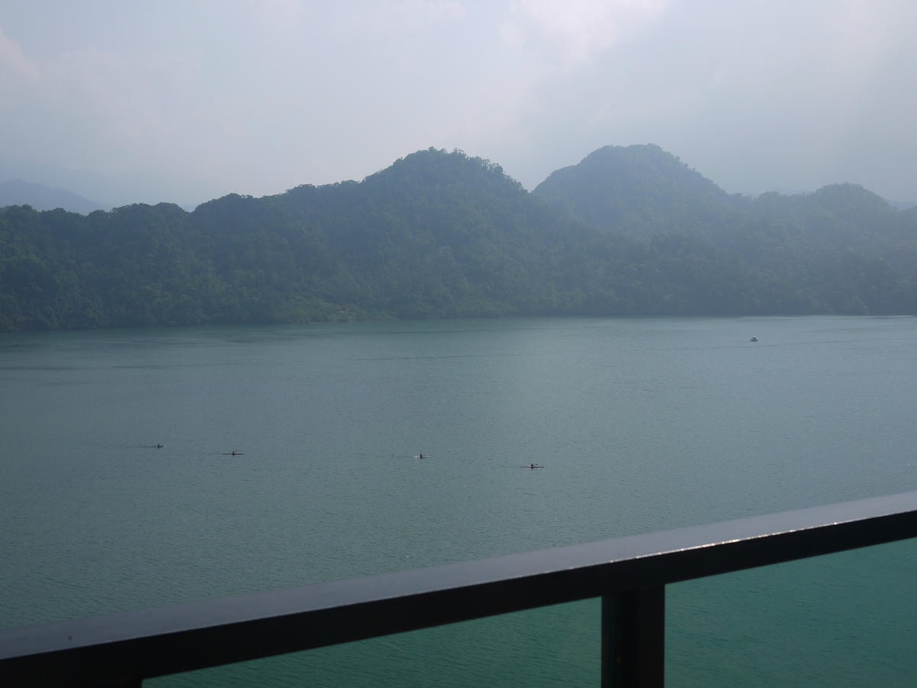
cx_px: 458
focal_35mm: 40
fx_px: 1060
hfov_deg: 46.8
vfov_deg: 36.0
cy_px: 344
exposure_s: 1/1300
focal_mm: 20
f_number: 7.1
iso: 160
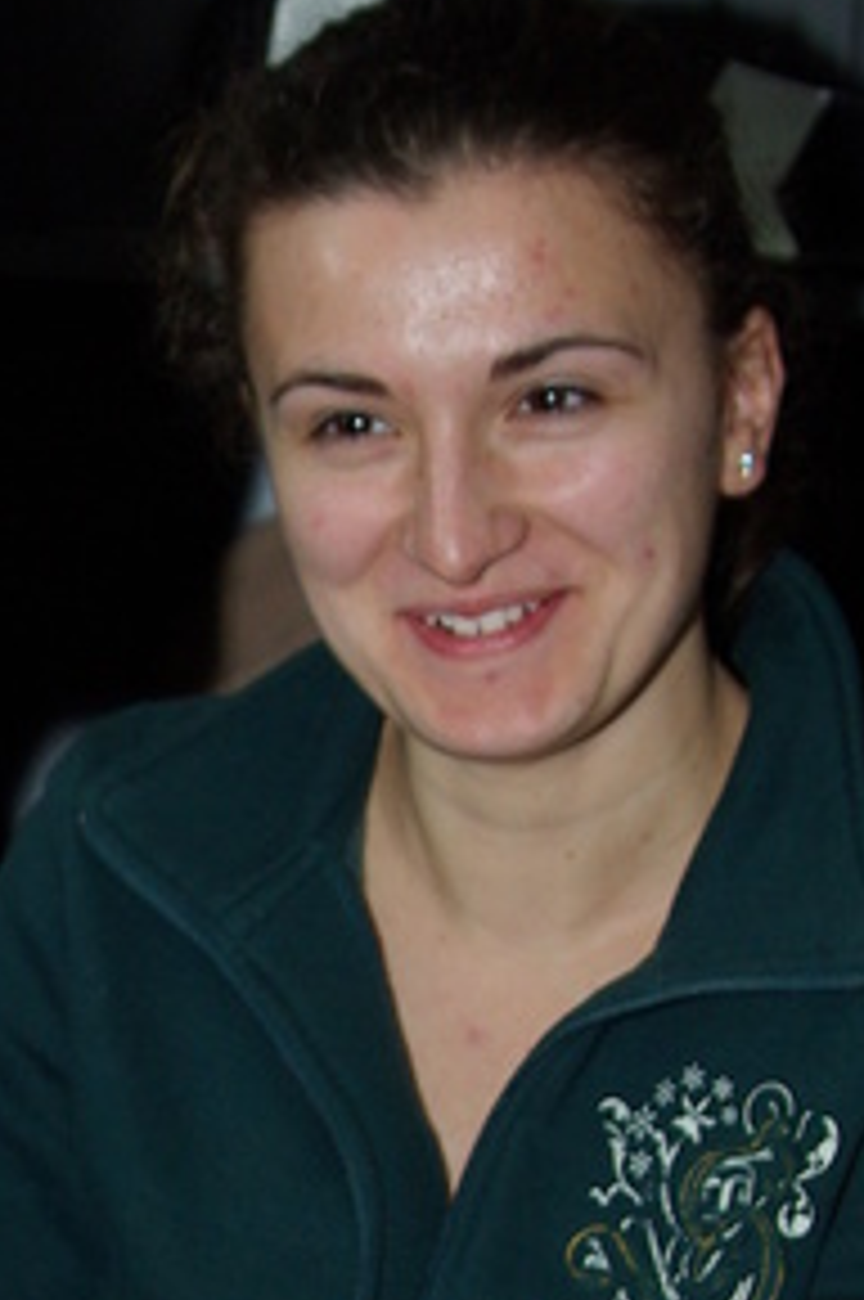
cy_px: 1385
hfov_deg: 9.6
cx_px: -184
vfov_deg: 14.3
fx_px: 5088
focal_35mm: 141
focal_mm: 28
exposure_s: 1/50
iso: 250
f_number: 4
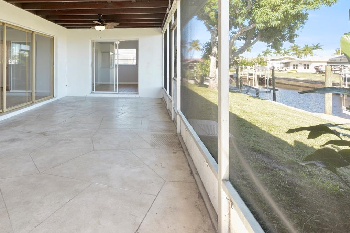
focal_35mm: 22
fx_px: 214
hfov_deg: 77.3
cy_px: 66
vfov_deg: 55.2
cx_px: 133
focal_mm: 14
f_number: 9
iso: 400
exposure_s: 1/20
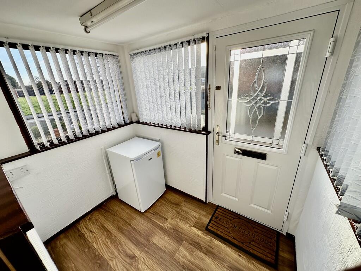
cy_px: 136
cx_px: 180
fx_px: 146
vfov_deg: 85.7
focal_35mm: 14
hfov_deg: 102.1
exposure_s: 1/256
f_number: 2.2
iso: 40
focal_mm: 2.22
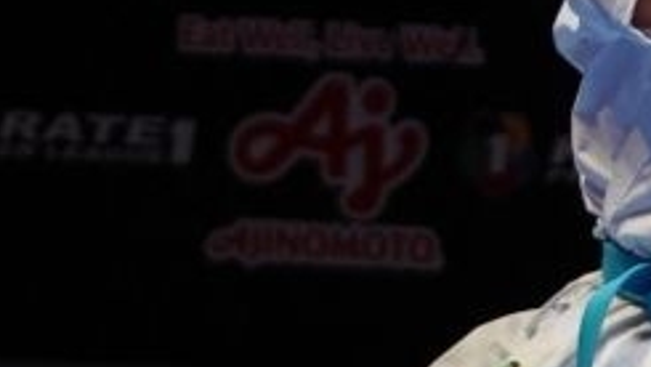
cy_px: 48
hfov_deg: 2.8
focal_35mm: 761
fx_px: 13141
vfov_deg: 1.6
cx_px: 2115
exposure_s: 1/500
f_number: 2.8
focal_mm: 99
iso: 640
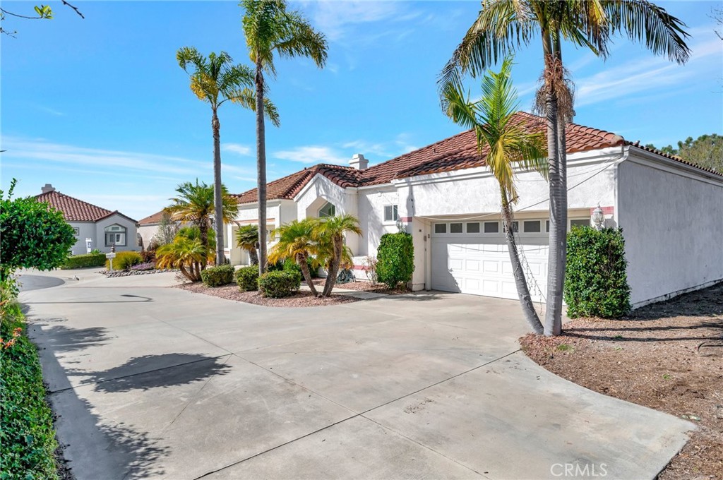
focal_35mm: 21
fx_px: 421
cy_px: 240
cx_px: 362
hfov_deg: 81.3
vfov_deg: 59.4
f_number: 8
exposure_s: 1/4000
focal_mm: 21
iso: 400
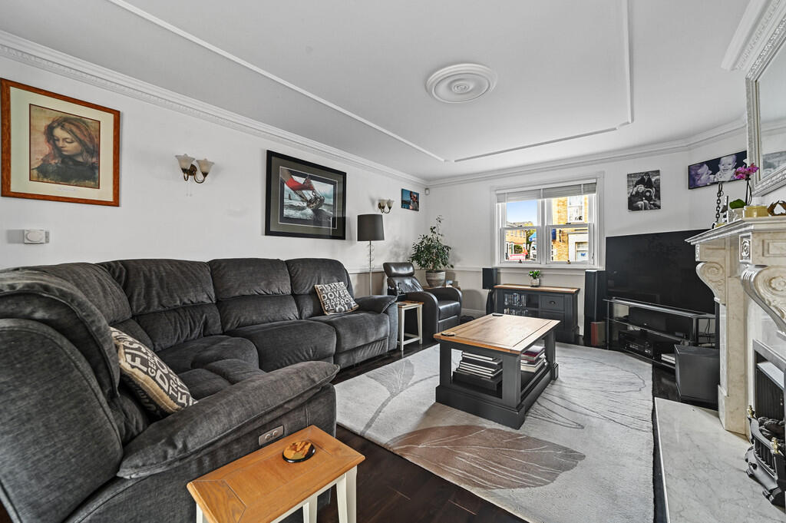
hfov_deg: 104.3
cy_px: 262
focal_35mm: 14
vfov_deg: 81.1
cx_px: 393
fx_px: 305
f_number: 8
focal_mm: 14
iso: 400
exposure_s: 1.3
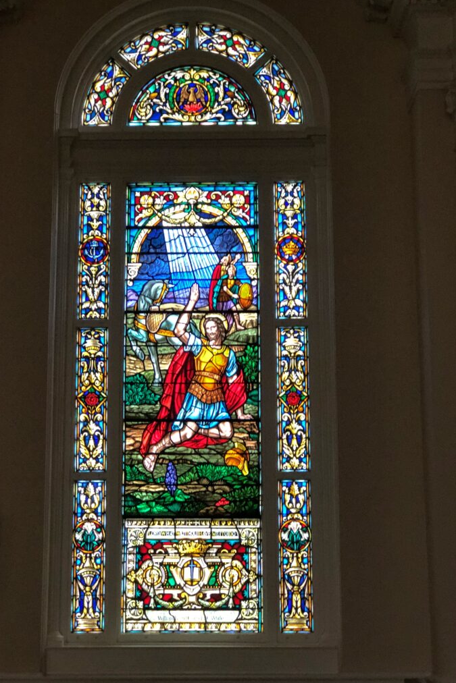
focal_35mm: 60
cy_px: 342
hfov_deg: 22.6
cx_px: 200
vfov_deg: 33.4
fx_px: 1140
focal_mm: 6.6
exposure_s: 1/60
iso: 500
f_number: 2.8
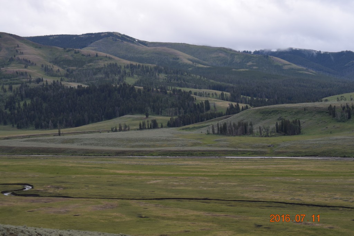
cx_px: 177
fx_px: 885
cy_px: 118
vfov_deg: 15.2
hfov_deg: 22.6
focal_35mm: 90
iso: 200
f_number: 5.6
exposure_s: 1/500
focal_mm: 60
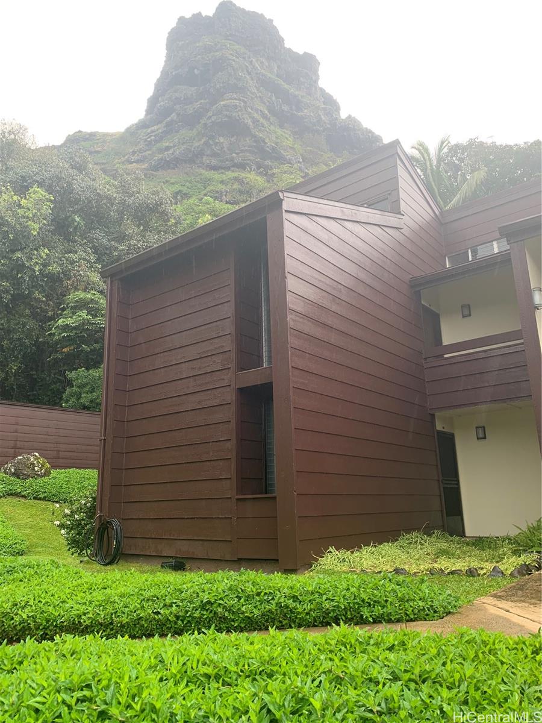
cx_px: 271
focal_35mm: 26
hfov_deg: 53.1
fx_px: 543
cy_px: 362
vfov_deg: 67.3
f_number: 1.8
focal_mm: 4.25
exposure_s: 1/122
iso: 25
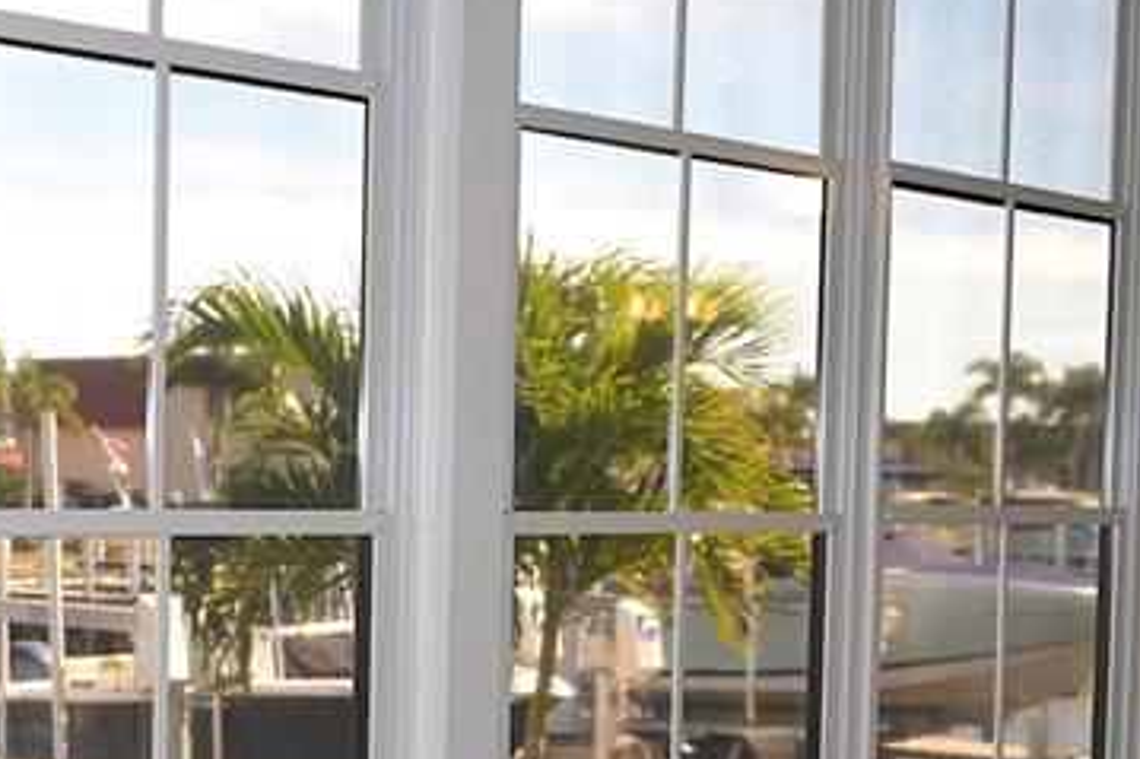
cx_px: 311
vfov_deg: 17.6
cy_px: 607
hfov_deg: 26.1
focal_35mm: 77
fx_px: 2437
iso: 360
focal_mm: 18
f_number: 4
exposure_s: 1/125
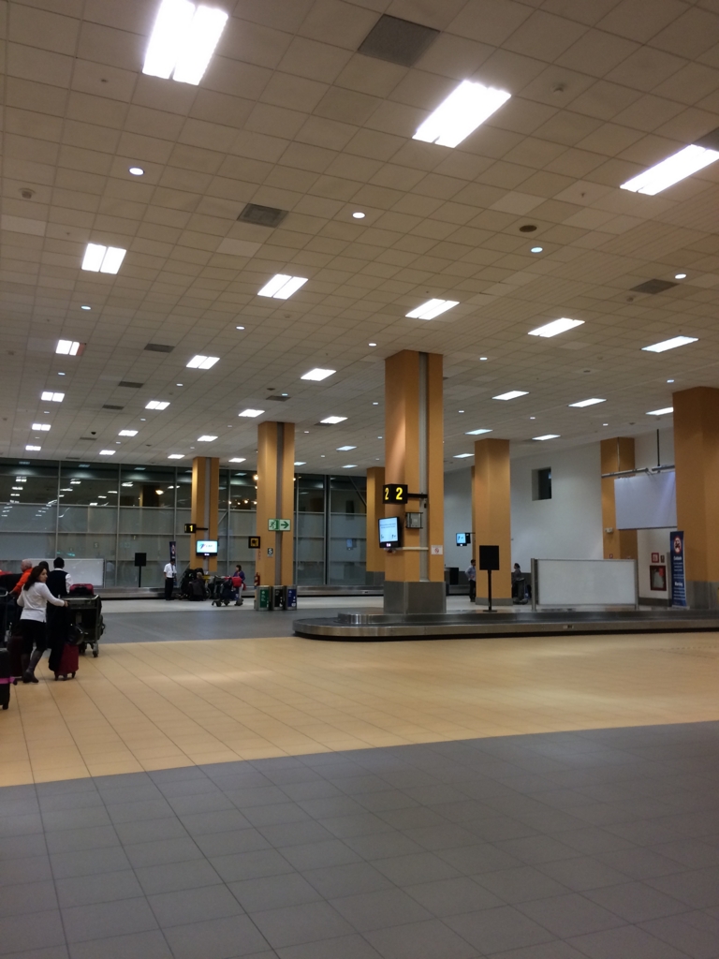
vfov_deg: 61.7
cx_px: 360
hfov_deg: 48.2
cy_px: 480
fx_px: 803
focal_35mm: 29
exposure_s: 1/30
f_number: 2.2
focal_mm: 4.15
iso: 100
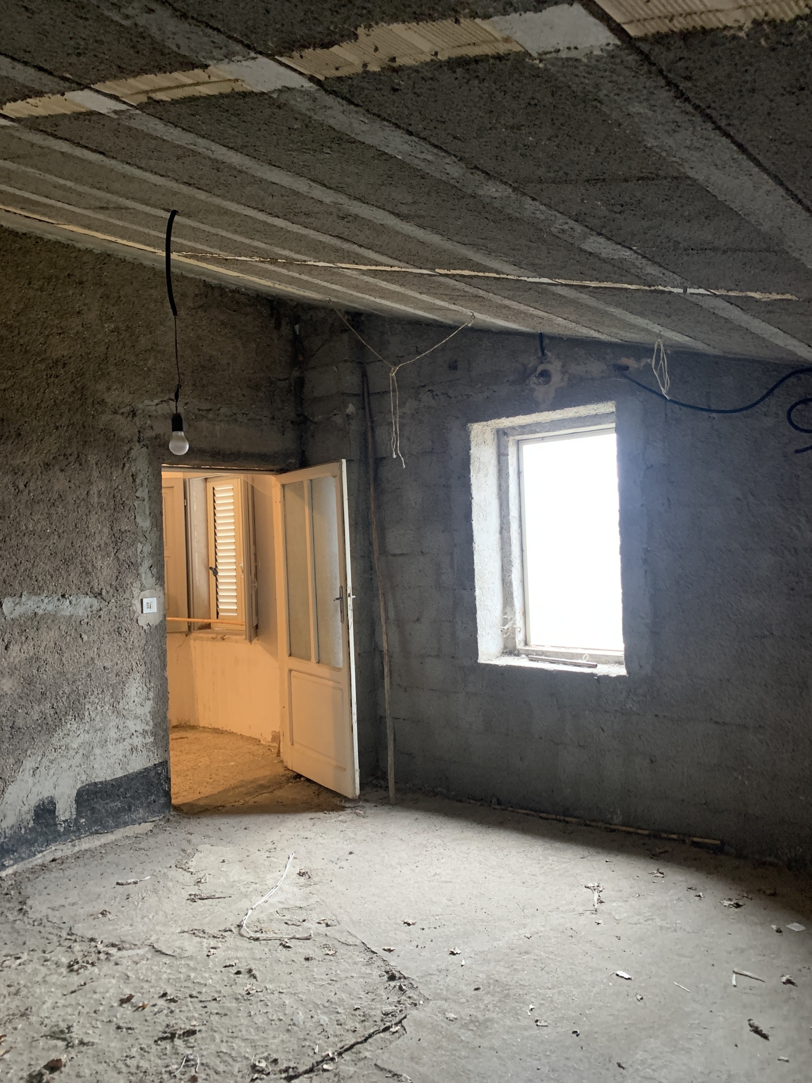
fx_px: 813
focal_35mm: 26
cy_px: 542
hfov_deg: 53.1
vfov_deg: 67.3
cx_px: 406
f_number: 1.8
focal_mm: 4.25
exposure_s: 1/25
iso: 320
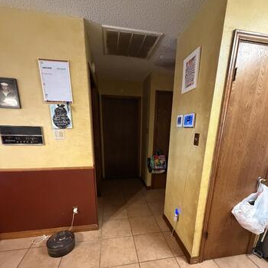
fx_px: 149
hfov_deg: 84.0
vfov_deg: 82.4
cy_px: 167
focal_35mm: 17
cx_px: 137
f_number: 2.2
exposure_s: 1/42
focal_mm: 2.22
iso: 800
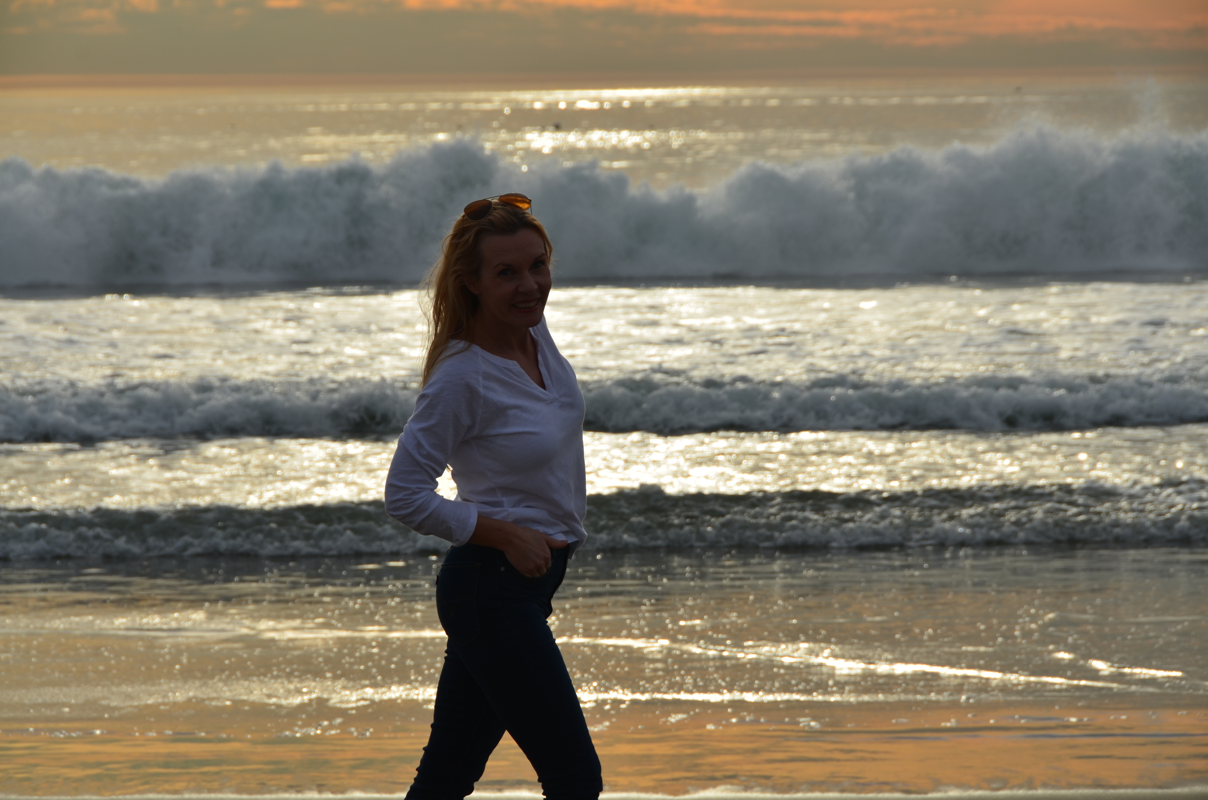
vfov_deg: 8.7
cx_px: 604
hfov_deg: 13.1
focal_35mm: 158
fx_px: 5274
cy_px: 400
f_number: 10
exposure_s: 1/400
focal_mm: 105
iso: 100
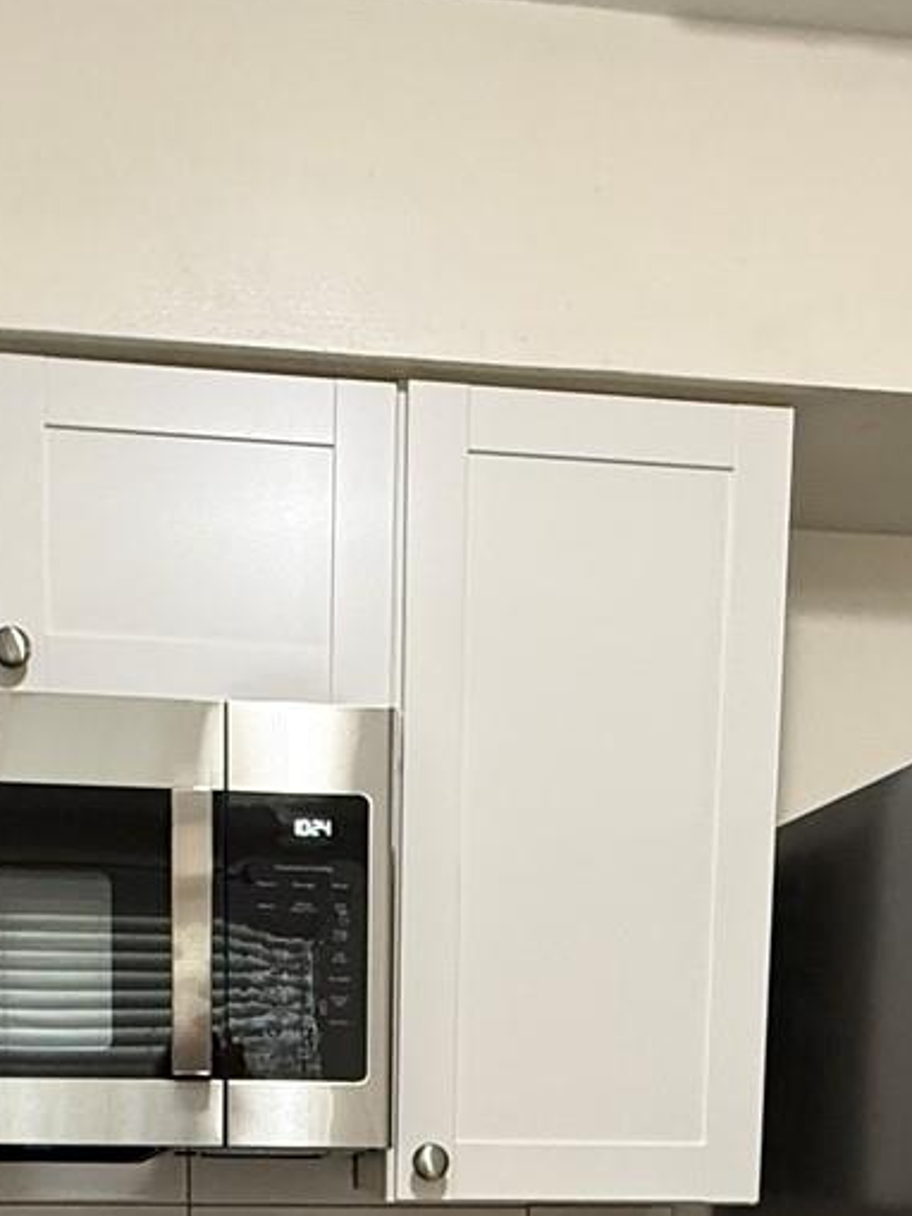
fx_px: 1545
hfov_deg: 32.8
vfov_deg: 36.9
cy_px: 1304
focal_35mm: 44
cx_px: 384
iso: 500
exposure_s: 1/60
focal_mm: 2.22
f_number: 2.2
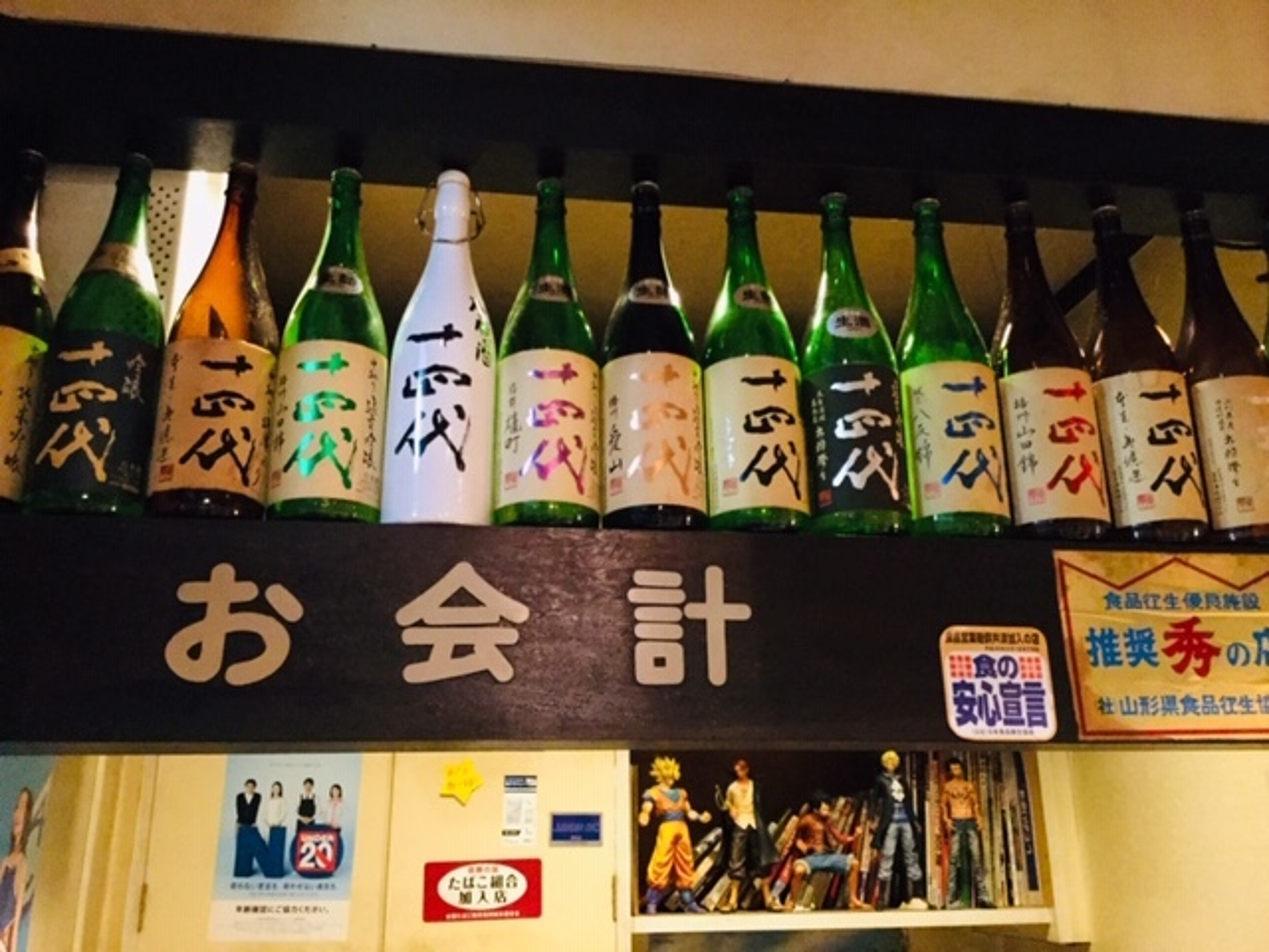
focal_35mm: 31
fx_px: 1136
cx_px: 634
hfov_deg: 58.4
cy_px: 476
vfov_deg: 45.4
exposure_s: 1/15
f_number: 2.4
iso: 640
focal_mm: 3.3
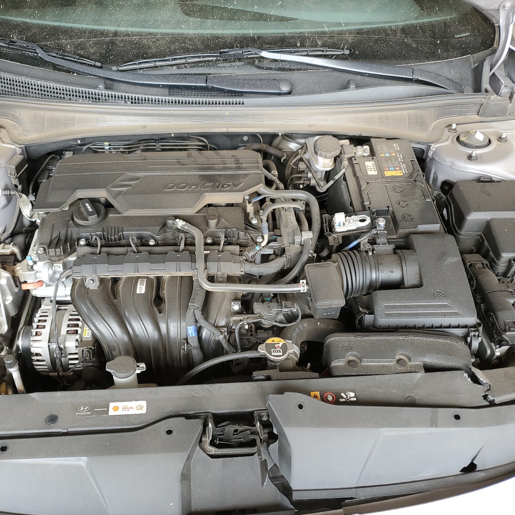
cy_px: 257
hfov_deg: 52.3
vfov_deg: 52.5
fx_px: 522
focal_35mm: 31
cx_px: 220
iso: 65
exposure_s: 1/120
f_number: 1.5
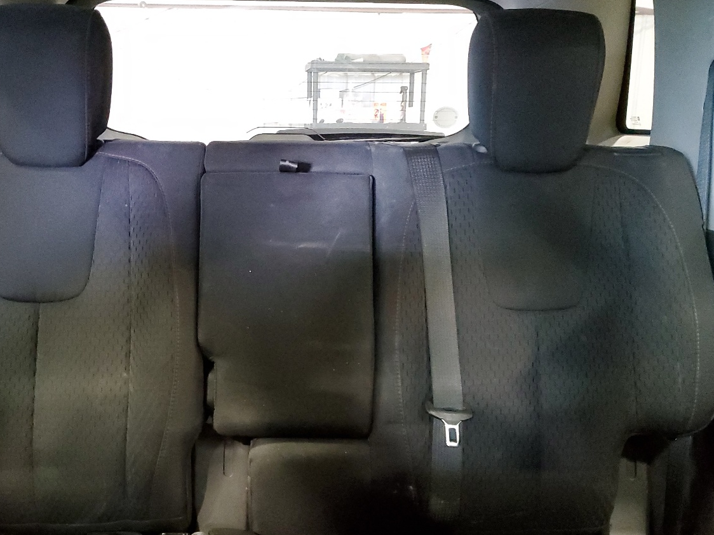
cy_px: 343
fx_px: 763
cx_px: 298
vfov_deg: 38.4
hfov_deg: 49.9
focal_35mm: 37
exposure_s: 1/15
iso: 893
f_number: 1.5
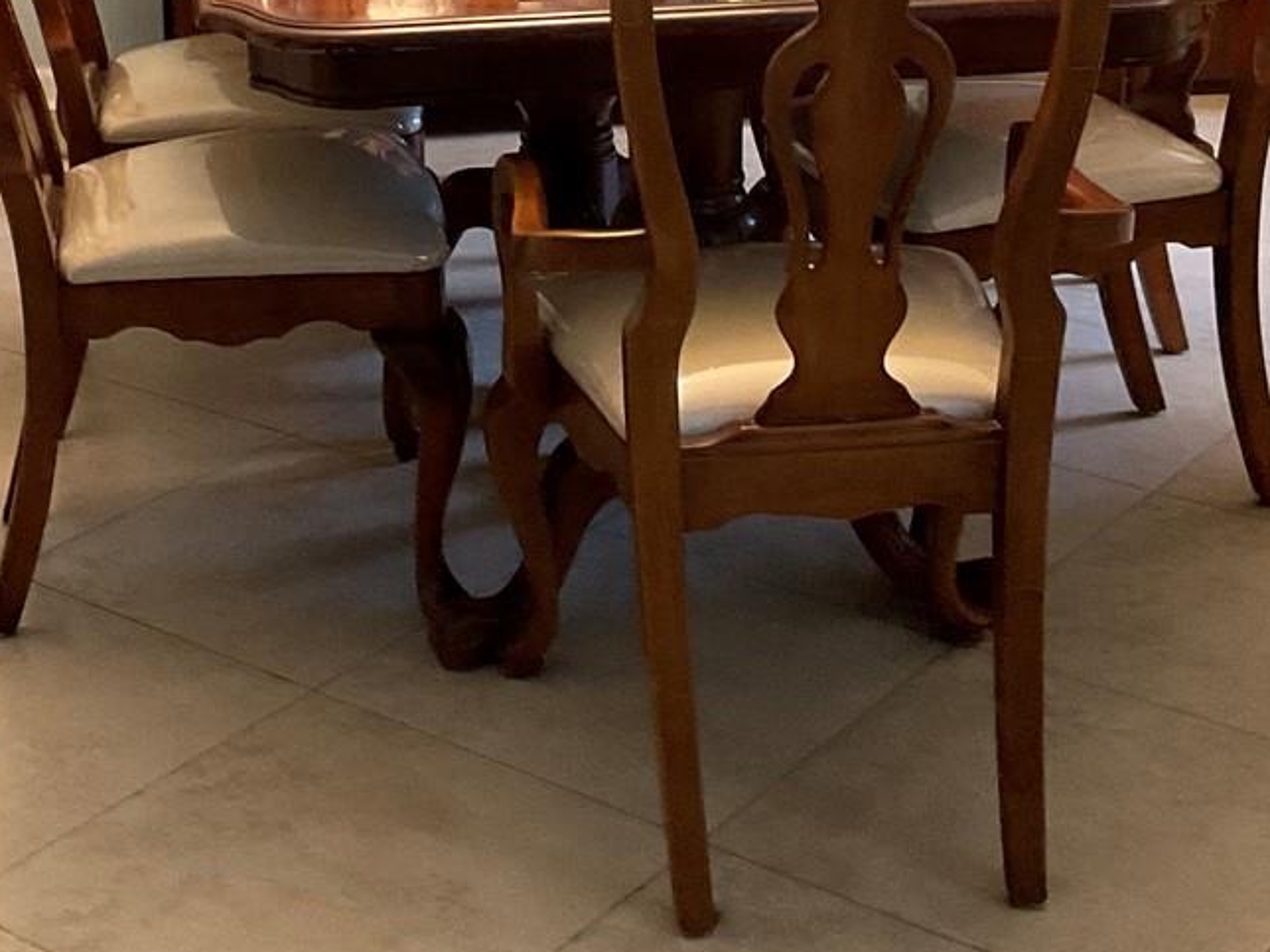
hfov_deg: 26.9
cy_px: -201
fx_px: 2642
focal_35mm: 72
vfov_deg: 19.2
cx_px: 452
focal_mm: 3
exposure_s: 1/60
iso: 200
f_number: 1.8
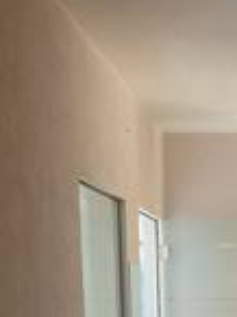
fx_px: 751
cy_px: 370
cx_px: 278
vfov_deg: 22.2
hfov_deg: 17.2
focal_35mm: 82
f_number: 1.8
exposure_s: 1/60
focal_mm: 3.99
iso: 100
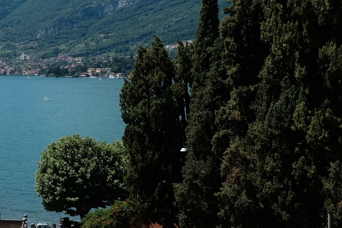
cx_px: -8
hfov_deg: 23.6
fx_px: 779
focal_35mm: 82
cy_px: 81
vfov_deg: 16.6
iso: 200
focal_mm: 23.3
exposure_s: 1/850
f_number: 5.6
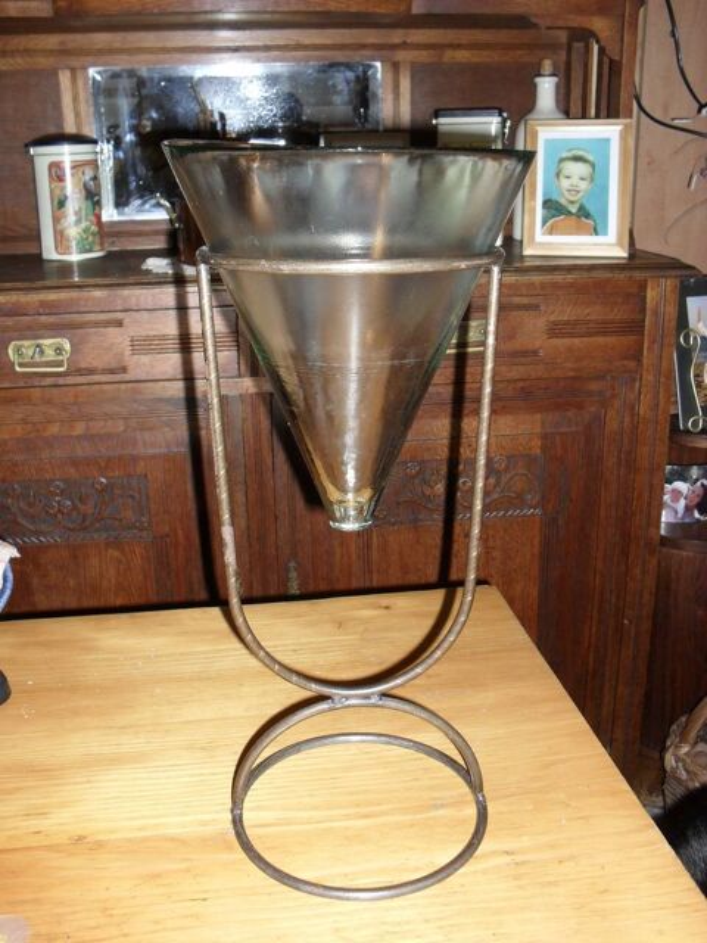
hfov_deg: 40.7
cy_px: 472
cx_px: 354
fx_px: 953
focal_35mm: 35
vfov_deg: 52.6
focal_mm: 6.3
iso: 200
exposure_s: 1/45
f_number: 3.2
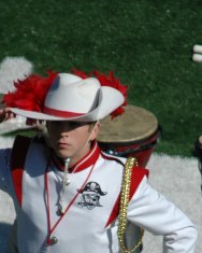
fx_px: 10201
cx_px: 84
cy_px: 291
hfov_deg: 1.1
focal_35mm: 1365
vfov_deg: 1.4
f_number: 5.6
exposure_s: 1/2000
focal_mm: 380
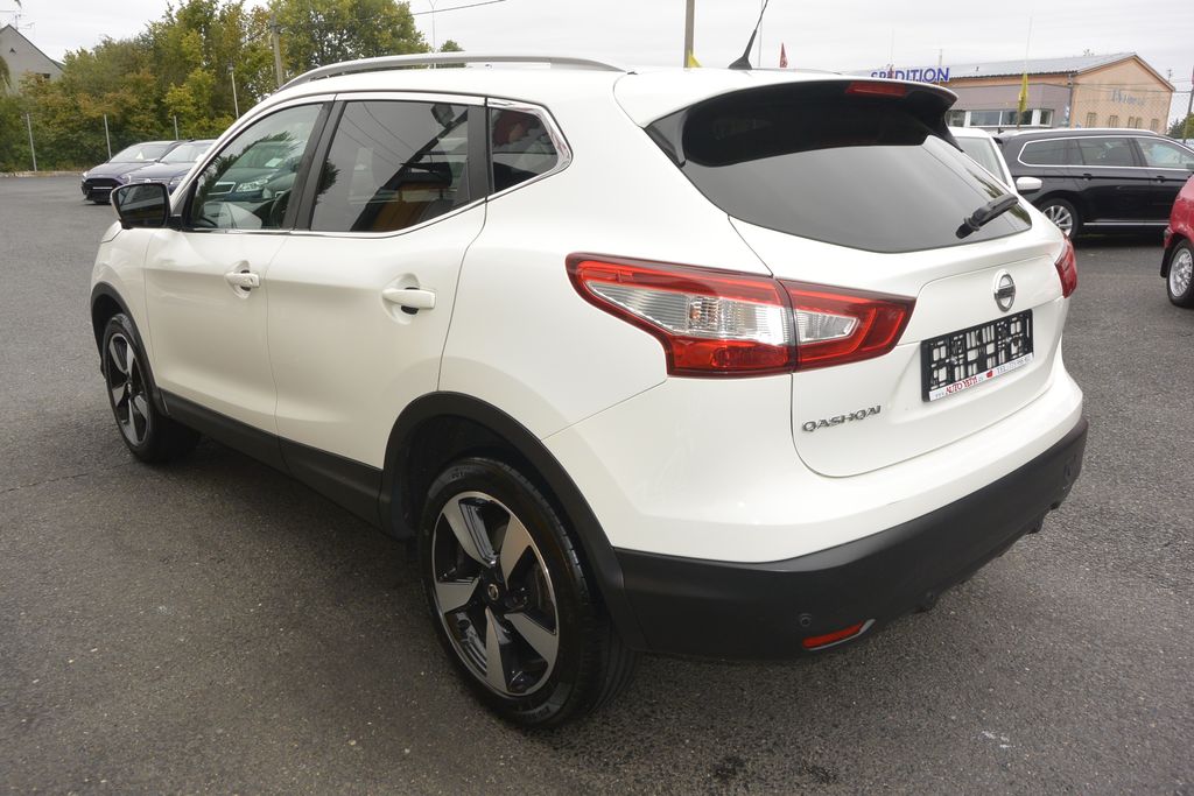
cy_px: 398
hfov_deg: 67.4
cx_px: 597
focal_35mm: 27
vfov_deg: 47.9
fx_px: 896
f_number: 5
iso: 160
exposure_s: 1/250
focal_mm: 10
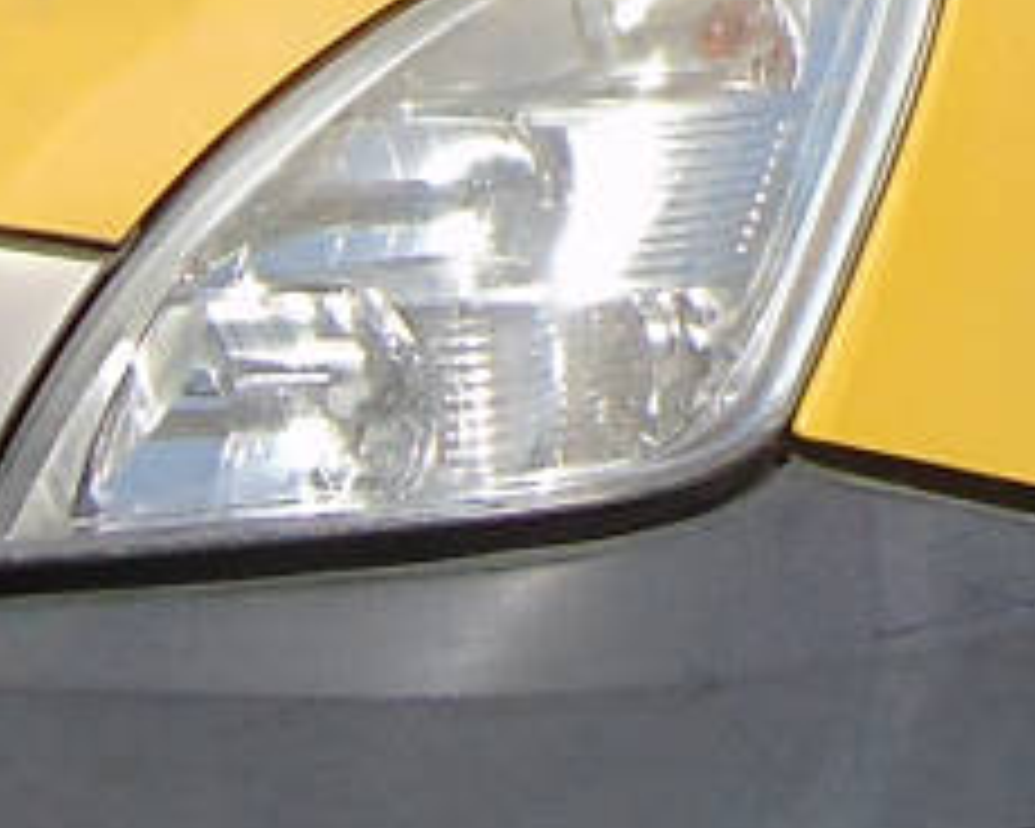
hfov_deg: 7.3
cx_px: 1107
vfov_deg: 5.8
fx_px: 8117
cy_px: -324
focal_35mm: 265
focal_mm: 6.9
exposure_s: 1/250
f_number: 8.5
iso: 80
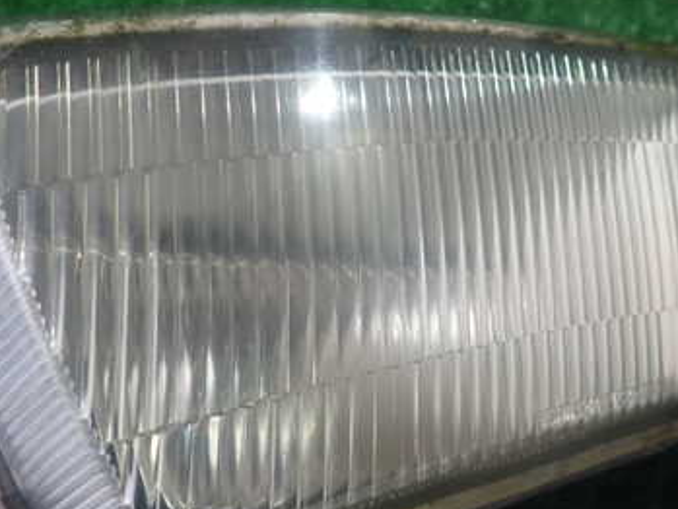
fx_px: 843
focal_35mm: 43
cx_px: 297
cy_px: 254
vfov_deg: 33.6
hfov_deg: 43.8
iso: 200
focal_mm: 4.5
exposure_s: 1/60
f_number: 2
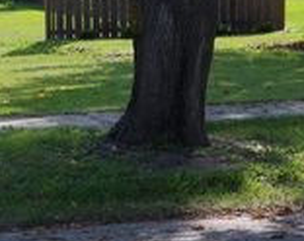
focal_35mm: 181
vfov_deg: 8.4
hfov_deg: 10.3
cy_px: -44
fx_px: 1624
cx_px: -156
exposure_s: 1/125
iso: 400
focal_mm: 40
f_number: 11
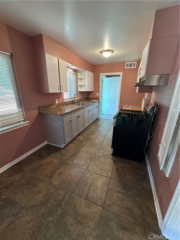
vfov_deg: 102.1
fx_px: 97
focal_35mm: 14
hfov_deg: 85.7
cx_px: 90
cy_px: 120
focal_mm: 2.22
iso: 250
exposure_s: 1/60
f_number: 2.2
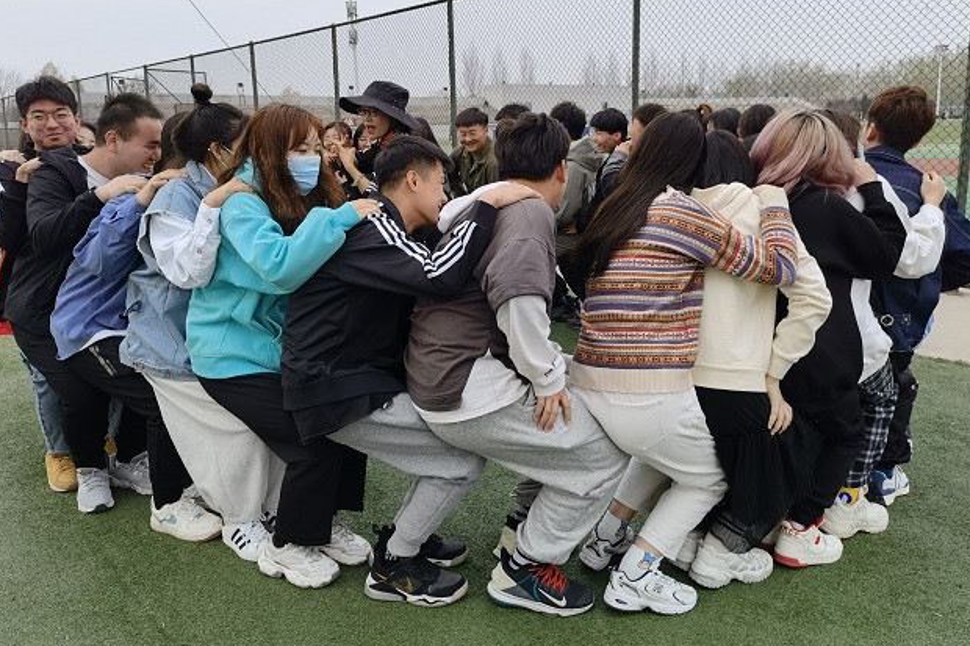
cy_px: 283
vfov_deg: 44.8
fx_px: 781
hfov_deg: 63.7
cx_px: 494
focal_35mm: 29
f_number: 1.9
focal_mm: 6.67
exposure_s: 1/1618
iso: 50
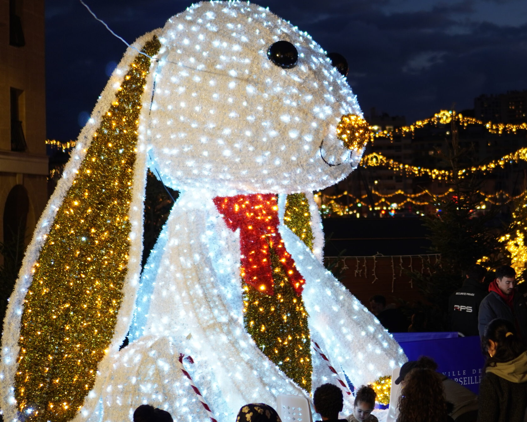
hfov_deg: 25.2
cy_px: 176
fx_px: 1165
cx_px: 398
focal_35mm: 75
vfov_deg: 20.5
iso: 250
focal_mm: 35
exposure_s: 1/60
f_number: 1.8
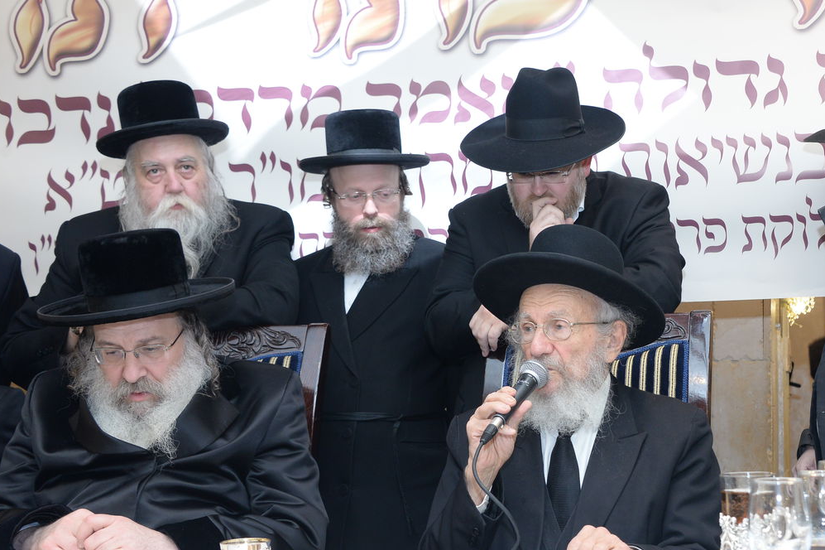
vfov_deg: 23.0
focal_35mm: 59
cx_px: 568
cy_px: 320
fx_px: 1352
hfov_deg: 33.6
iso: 1250
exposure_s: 1/60
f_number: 5
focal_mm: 42
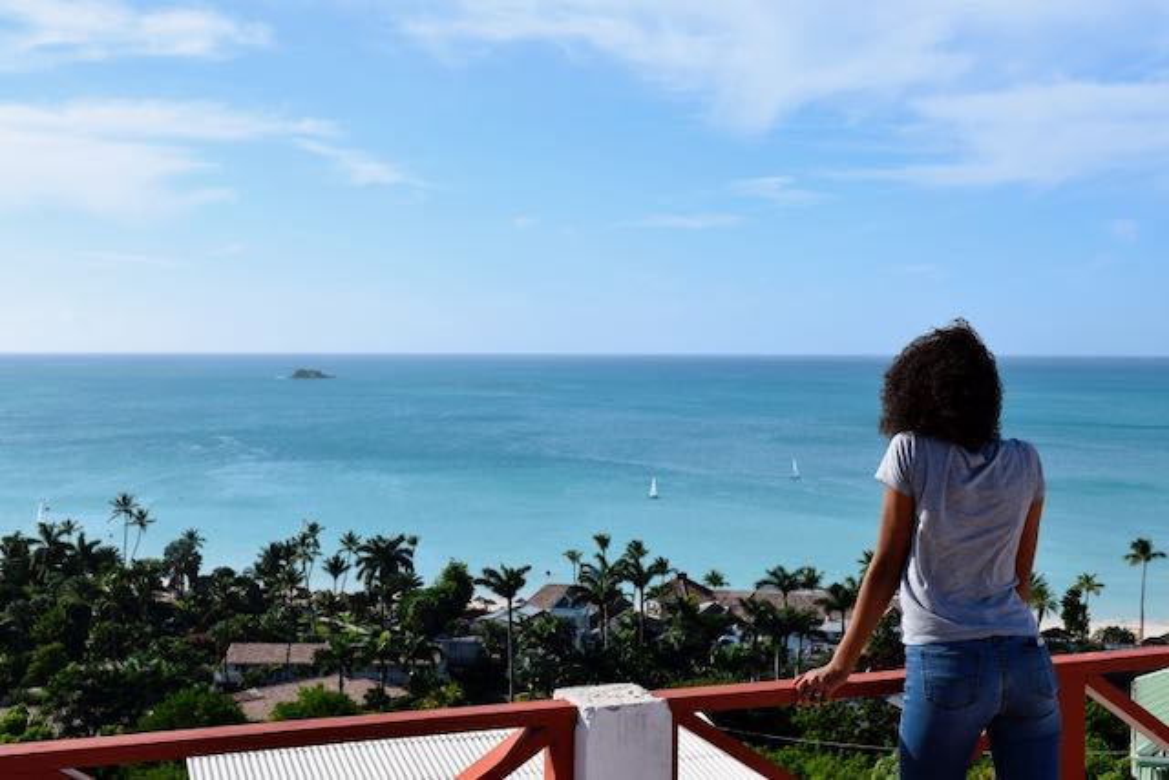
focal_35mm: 48
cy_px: 390
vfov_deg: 28.1
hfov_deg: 41.1
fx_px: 1559
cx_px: 584
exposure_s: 1/500
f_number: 11
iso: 200
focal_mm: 32
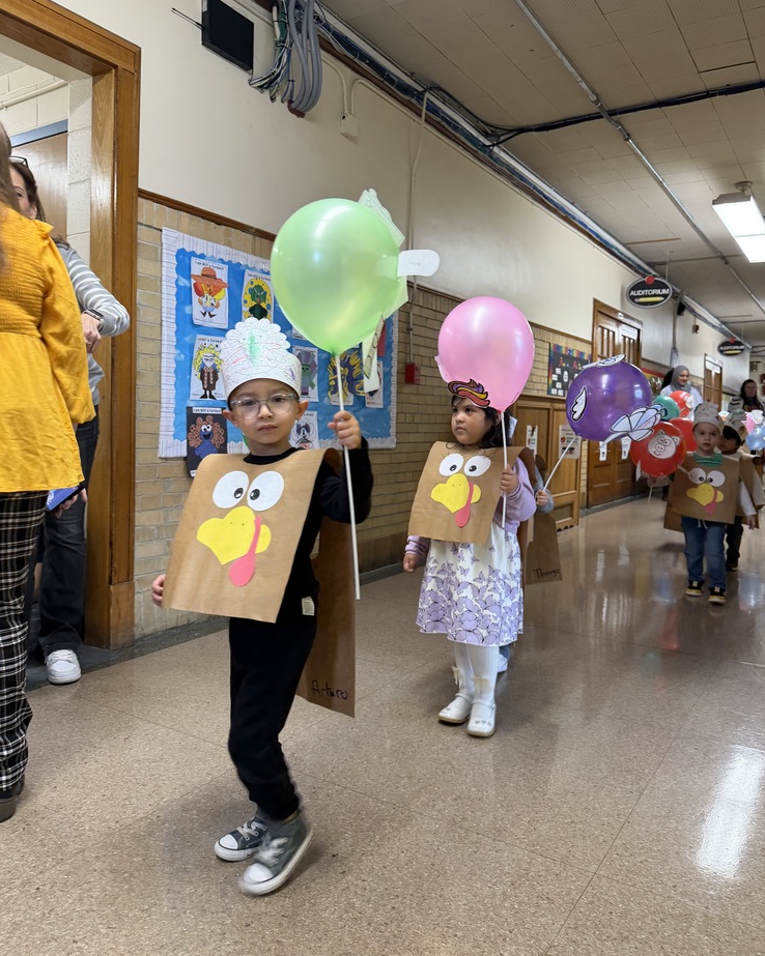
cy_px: 451
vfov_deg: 66.0
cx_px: 391
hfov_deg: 54.9
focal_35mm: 26
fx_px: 736
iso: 250
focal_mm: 6.76
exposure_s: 1/60
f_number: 1.78
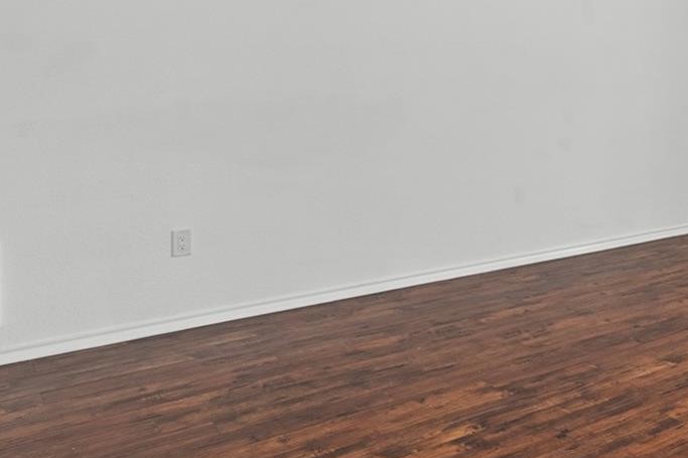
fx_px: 745
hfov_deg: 42.0
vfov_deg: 33.0
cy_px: 76
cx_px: 709
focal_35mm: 39
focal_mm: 13
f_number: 8
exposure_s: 1/3
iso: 250
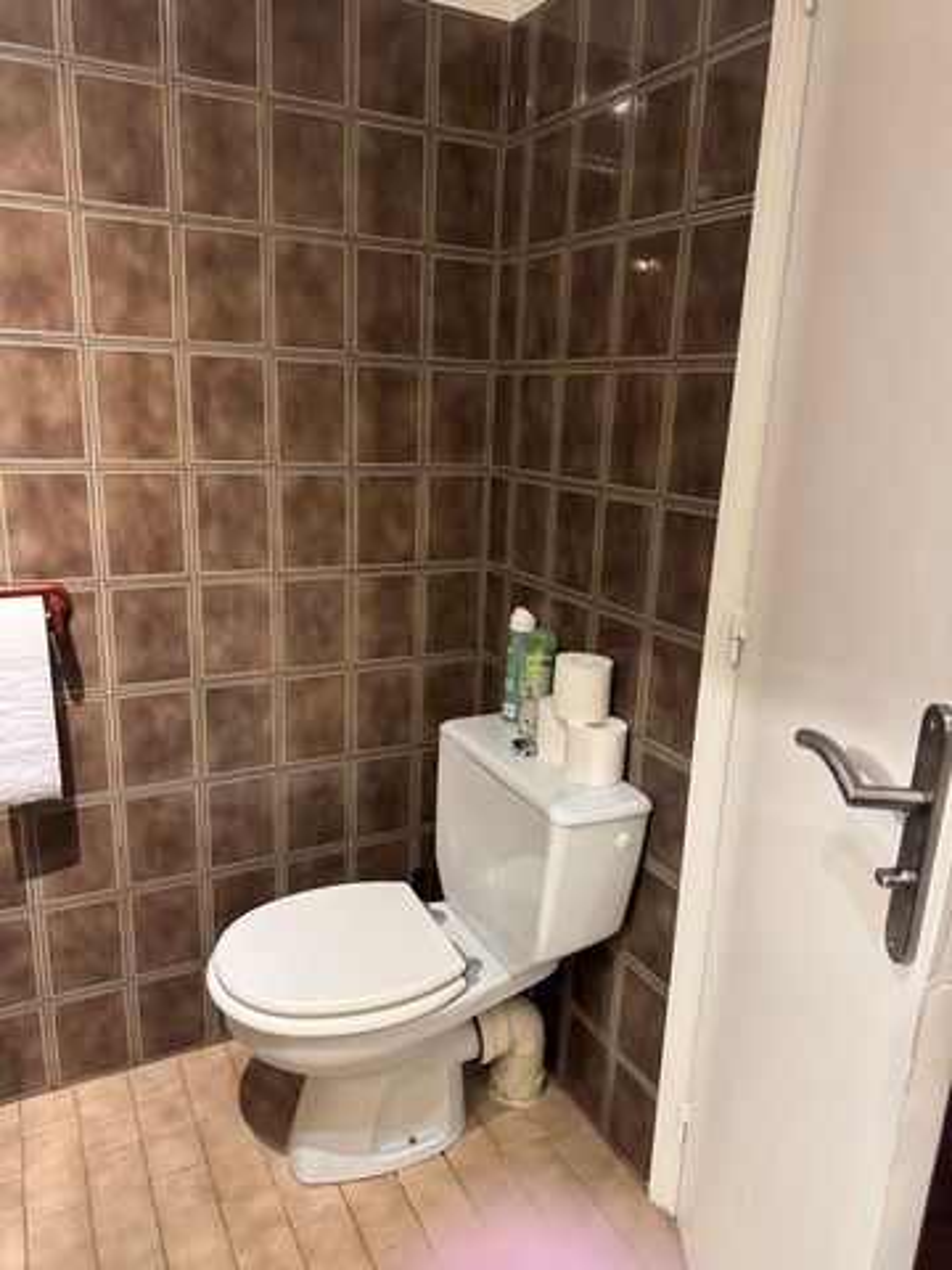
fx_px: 880
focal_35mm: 24
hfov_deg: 56.8
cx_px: 476
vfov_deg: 71.6
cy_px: 635
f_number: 1.78
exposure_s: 1/50
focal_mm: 6.76
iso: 400
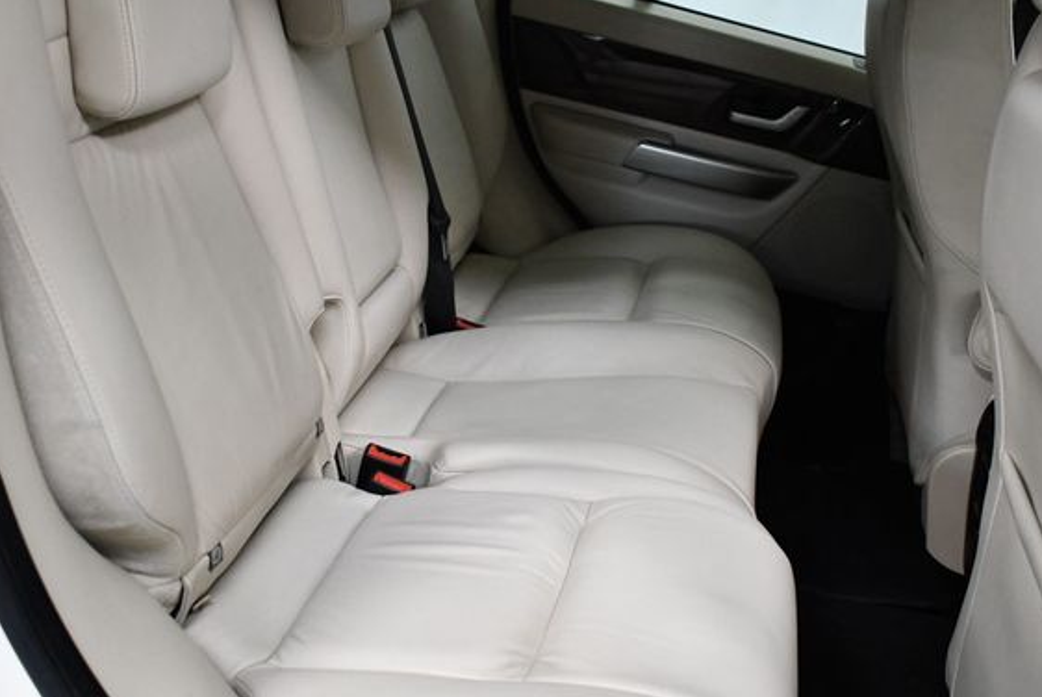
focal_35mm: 41
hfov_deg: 47.3
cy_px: 382
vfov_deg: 32.7
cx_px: 489
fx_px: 1188
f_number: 3.5
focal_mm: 18
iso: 2000
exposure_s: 1/125
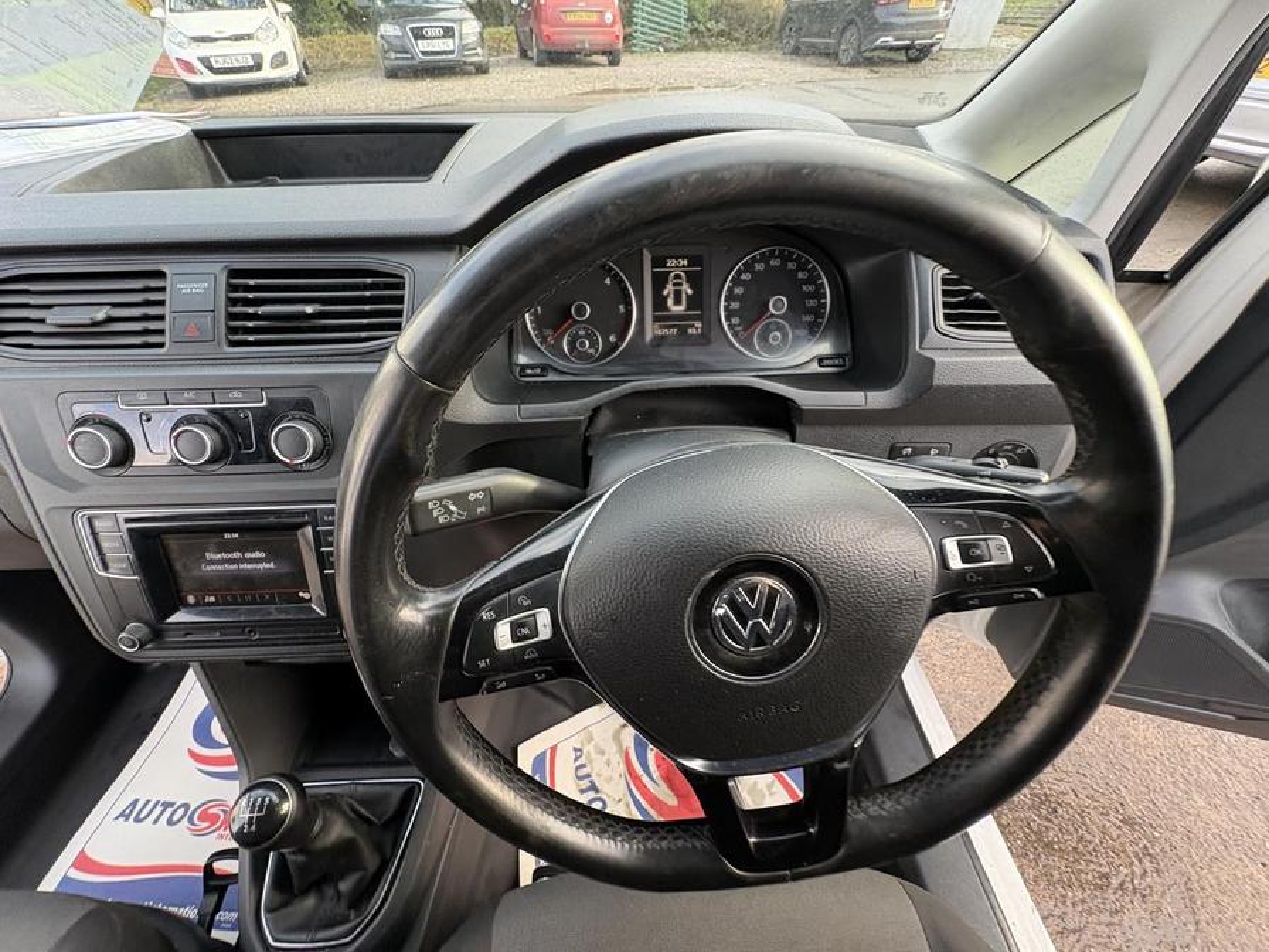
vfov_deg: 85.7
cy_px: 476
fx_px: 513
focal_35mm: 14
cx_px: 634
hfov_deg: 102.1
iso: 200
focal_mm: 2.22
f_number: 2.2
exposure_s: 1/96
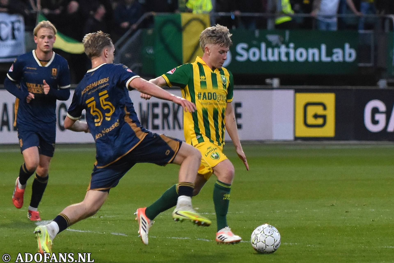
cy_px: 132
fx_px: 2462
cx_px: 197
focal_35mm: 225
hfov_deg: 9.1
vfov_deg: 6.1
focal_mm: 150
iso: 1600
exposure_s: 1/640
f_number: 2.8
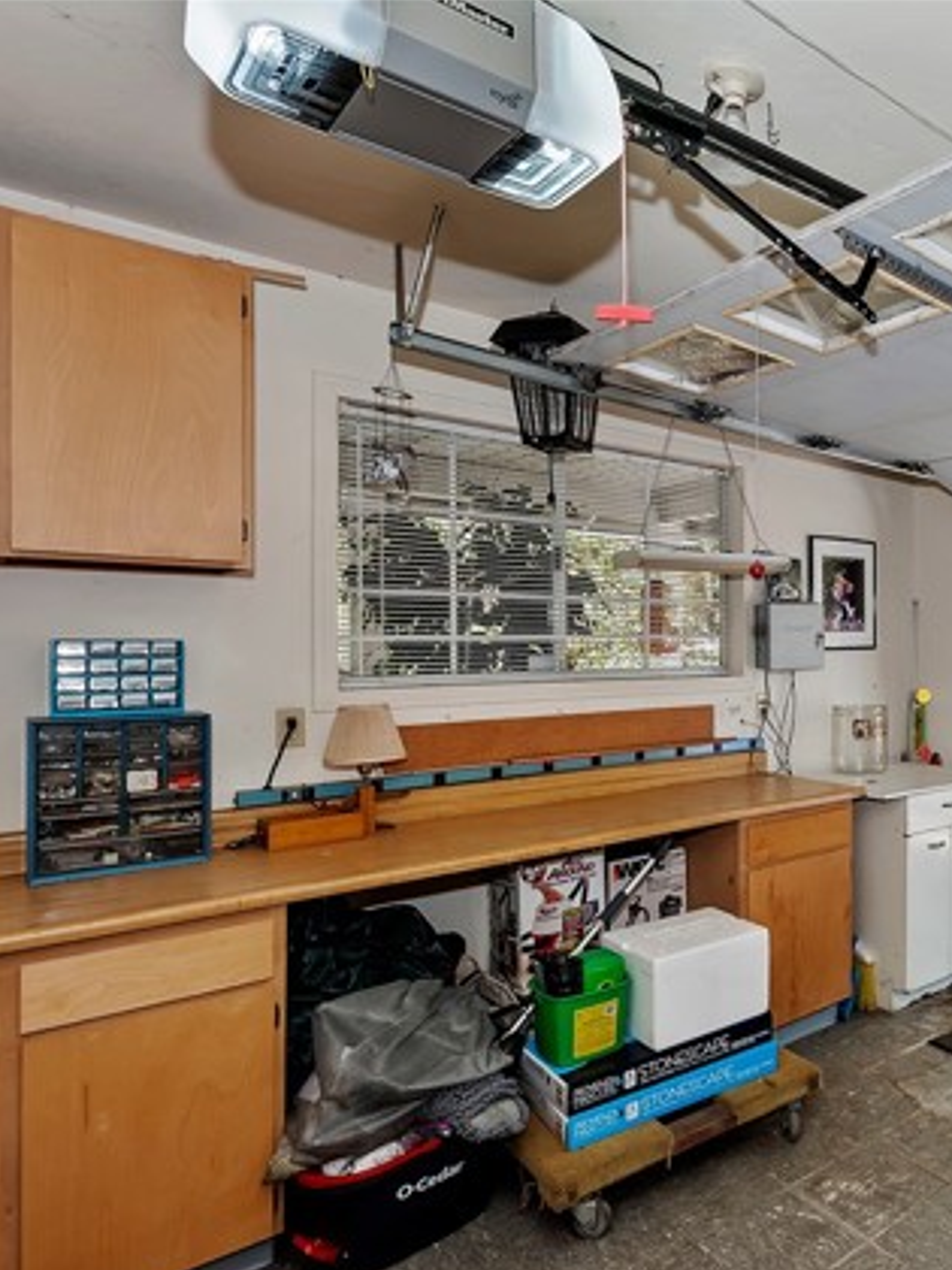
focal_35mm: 22
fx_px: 807
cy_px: 643
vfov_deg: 76.4
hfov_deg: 51.2
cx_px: 916
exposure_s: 1/30
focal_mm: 10
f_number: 8
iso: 400
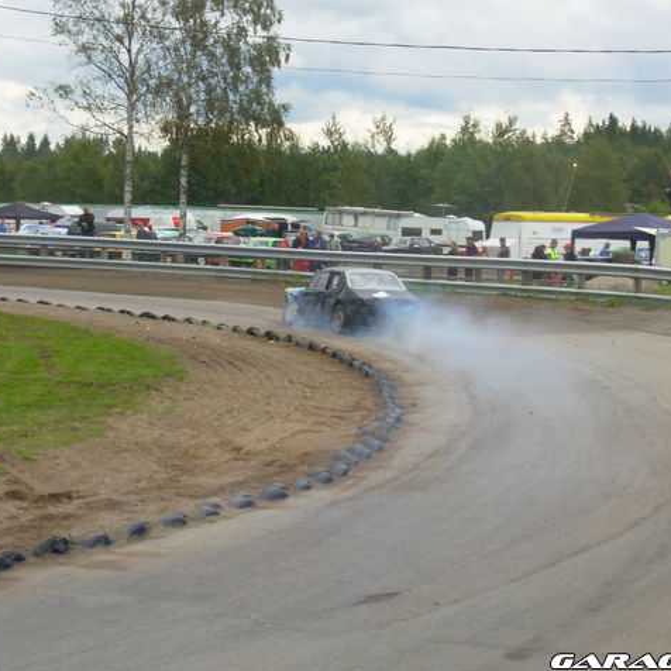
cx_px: 341
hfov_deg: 15.3
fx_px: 2500
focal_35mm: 114
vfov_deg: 15.3
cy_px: 337
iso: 50
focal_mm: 15.9
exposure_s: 1/228
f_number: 3.9
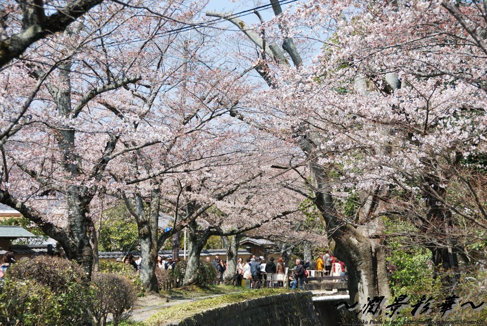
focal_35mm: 105
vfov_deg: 13.1
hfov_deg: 19.4
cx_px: 244
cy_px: 163
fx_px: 1421
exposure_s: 1/250
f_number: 6.3
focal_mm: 70
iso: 100
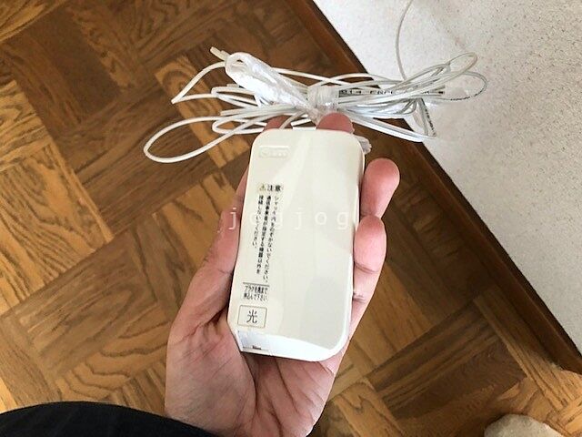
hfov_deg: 63.4
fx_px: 471
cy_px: 218
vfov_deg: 49.7
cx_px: 291
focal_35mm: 28
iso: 64
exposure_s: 1/15
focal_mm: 3.99
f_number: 1.8
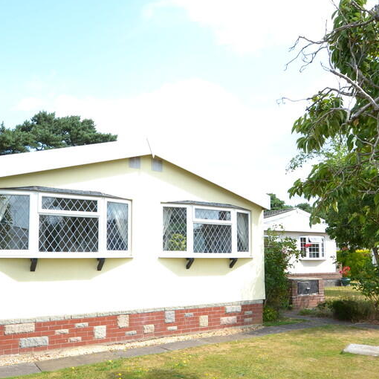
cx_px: 172
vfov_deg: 54.7
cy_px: 216
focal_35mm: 29
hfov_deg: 54.9
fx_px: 365
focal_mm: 11.5
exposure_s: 1/200
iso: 100
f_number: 7.1
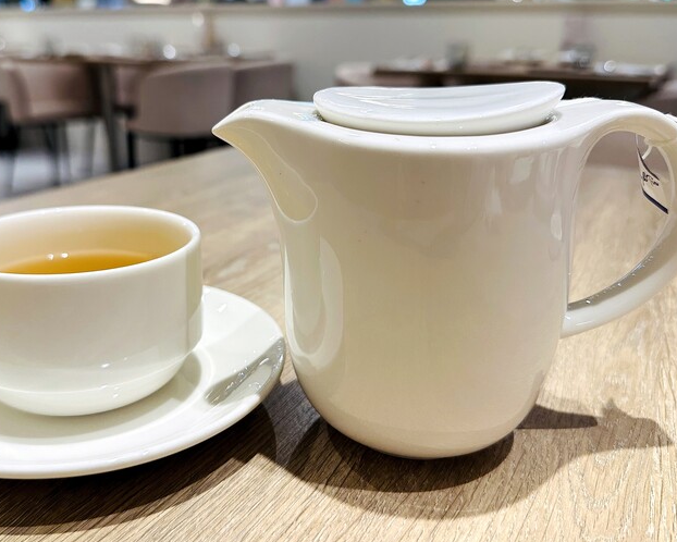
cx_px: 272
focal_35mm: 32
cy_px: 250
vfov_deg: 45.8
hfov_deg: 55.3
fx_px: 641
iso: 160
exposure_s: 1/120
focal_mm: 6.86
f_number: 1.78
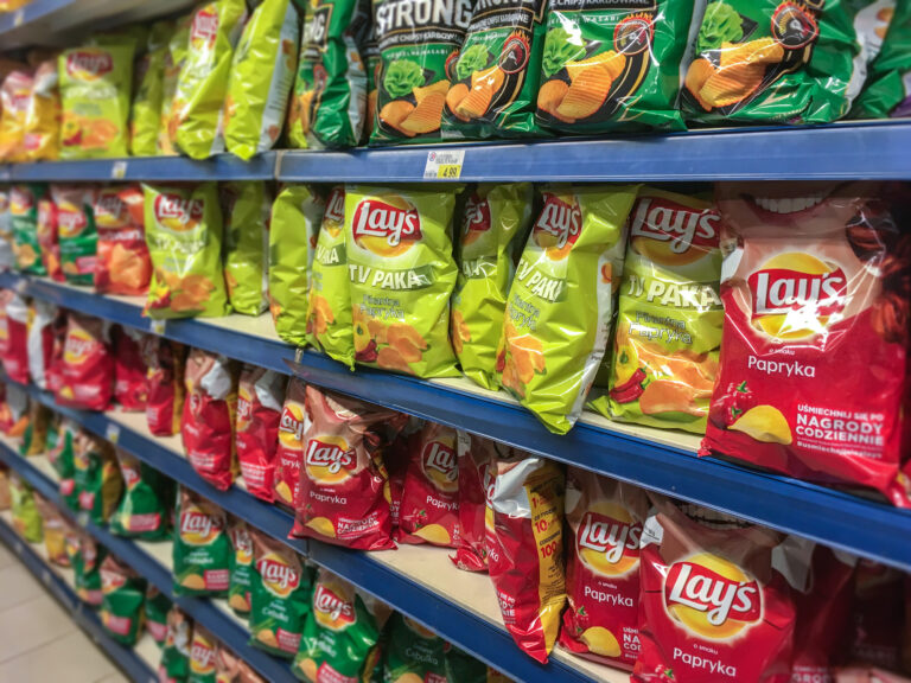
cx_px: 456
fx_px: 763
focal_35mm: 29
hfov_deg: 61.7
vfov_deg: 48.2
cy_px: 342
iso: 80
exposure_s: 1/33
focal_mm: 4.15
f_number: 2.2
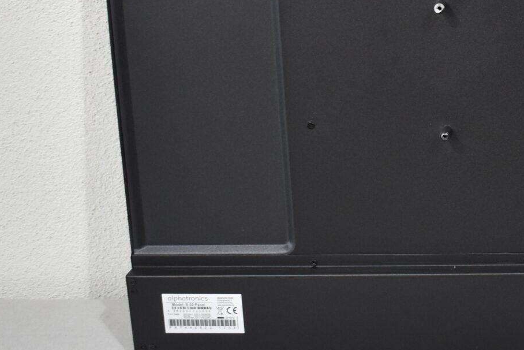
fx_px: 1354
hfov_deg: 20.7
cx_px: 603
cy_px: 89
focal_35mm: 93
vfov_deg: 14.7
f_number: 3.8
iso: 800
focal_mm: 22
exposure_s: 1/200
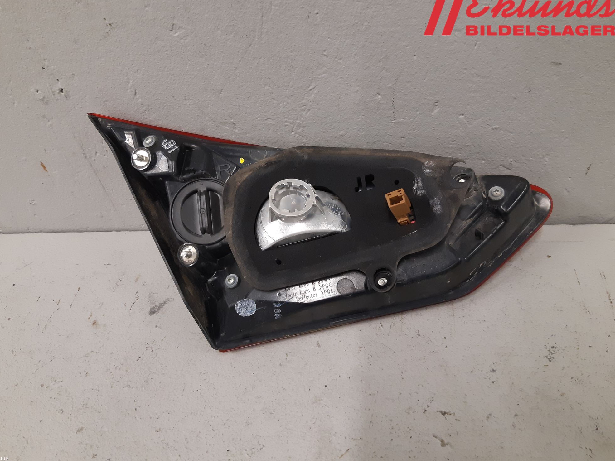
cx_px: 296
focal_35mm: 27
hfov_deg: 65.3
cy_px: 222
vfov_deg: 51.3
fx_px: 480
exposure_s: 1/50
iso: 160
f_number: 1.7
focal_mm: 3.93
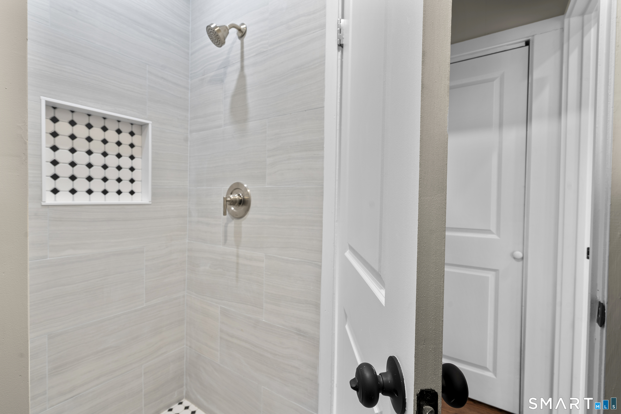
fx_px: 276
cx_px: 310
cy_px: 207
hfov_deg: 96.7
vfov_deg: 73.7
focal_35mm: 16
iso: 200
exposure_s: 1.3
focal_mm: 16
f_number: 9
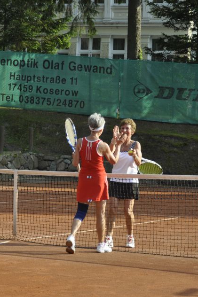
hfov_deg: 10.4
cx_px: 87
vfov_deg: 15.5
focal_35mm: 132
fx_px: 1090
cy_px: 148
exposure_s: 1/500
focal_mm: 58
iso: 320
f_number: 5.6
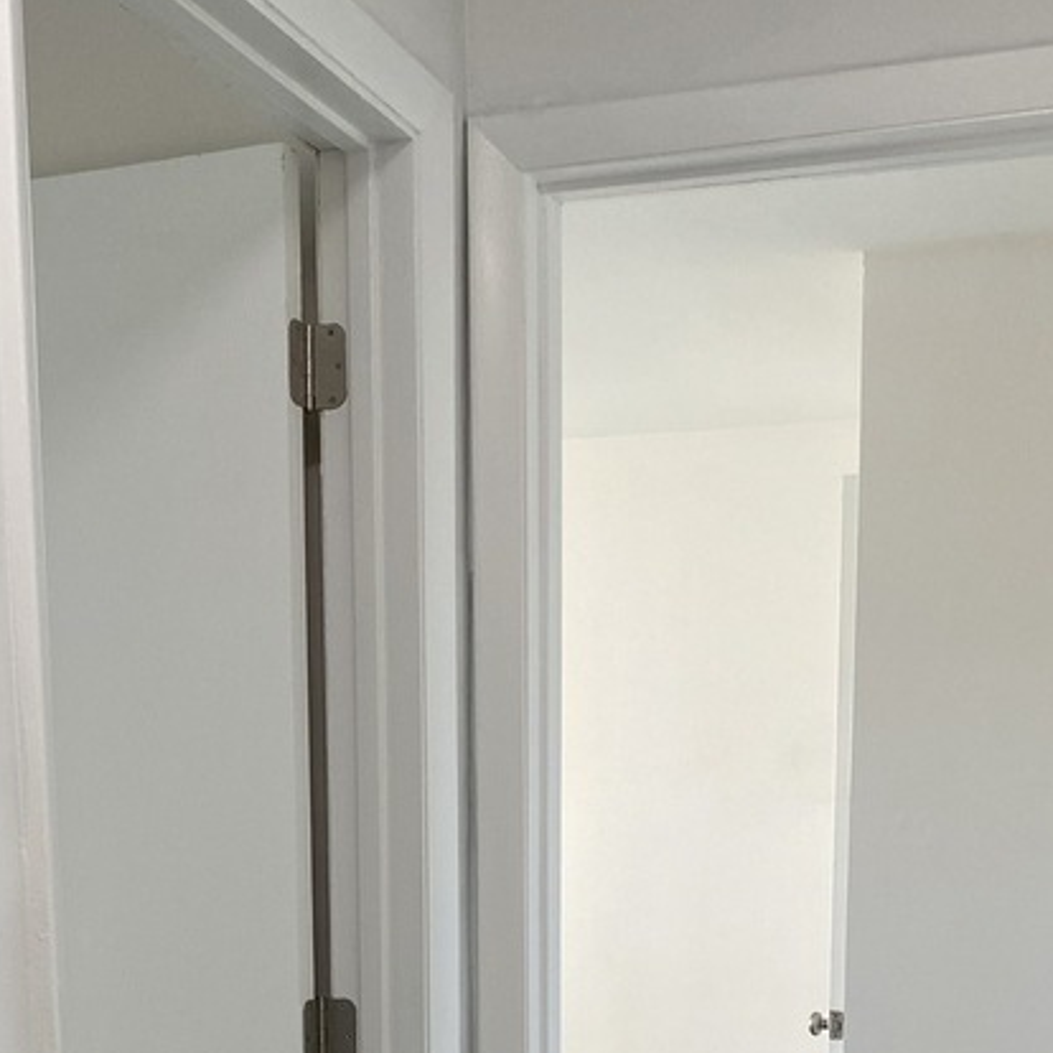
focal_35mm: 60
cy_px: 1203
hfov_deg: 28.6
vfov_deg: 26.1
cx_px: 519
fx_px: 2065
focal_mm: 4.25
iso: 80
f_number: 1.8
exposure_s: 1/120
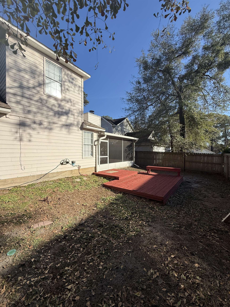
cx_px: 115
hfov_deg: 85.7
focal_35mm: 14
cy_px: 154
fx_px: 124
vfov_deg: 102.1
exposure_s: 1/1795
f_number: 2.2
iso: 50
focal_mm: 2.22
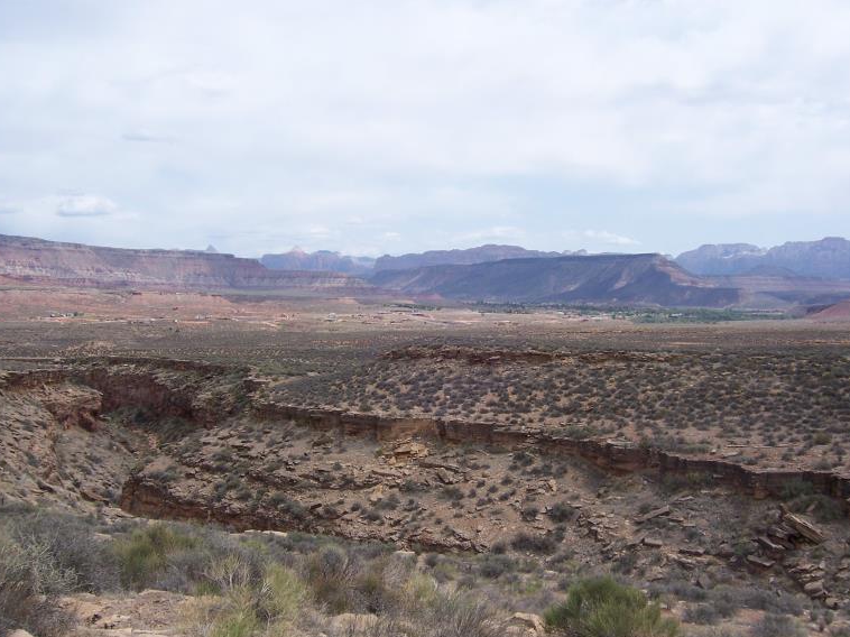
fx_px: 933
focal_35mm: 38
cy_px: 335
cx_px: 436
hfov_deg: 49.0
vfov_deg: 37.7
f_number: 4.5
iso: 80
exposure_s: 1/640
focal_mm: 6.2
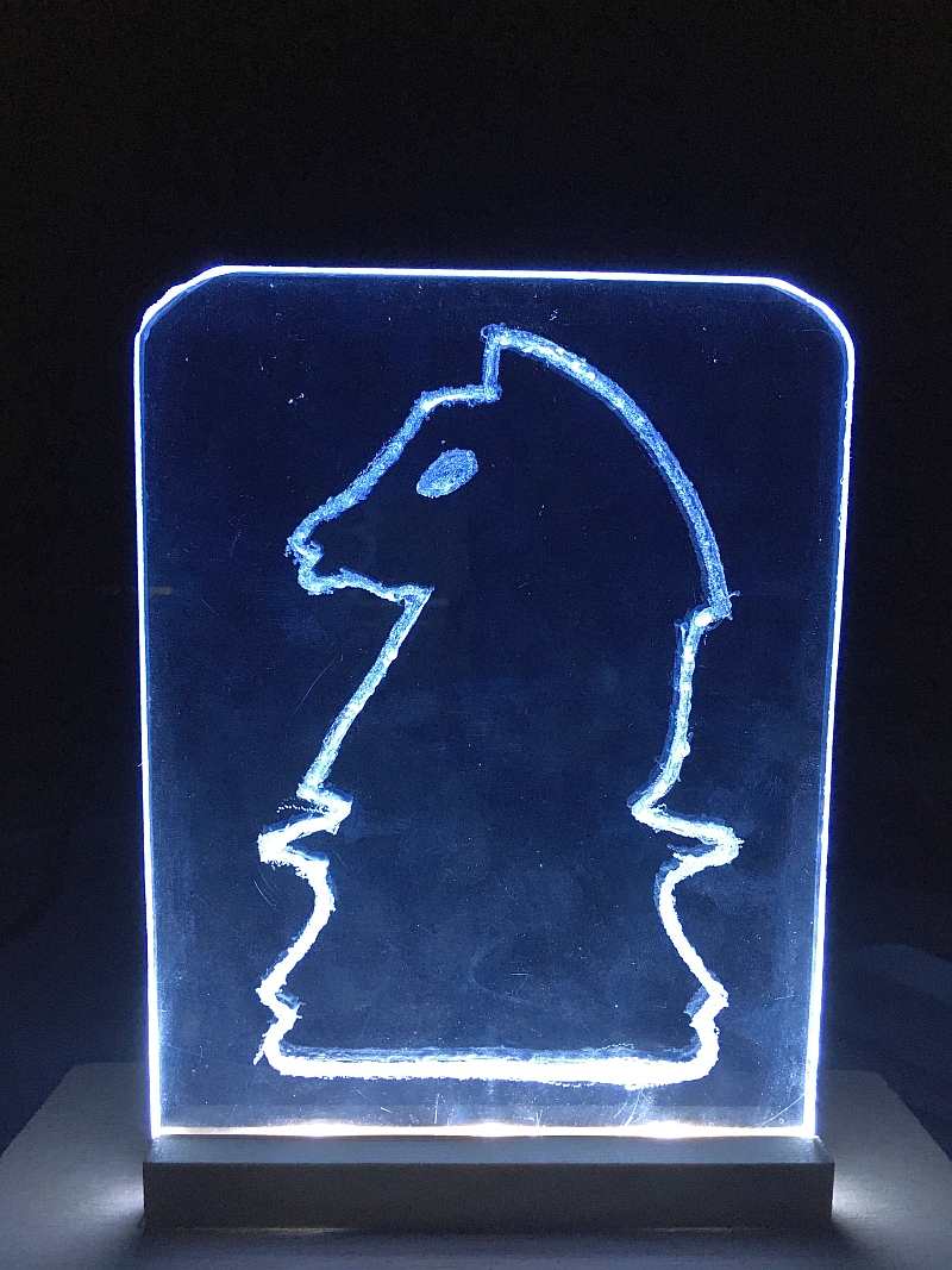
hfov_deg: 48.2
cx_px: 476
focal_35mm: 29
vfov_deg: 61.7
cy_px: 635
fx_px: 1064
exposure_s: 1/17
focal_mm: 4.15
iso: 200
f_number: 2.2
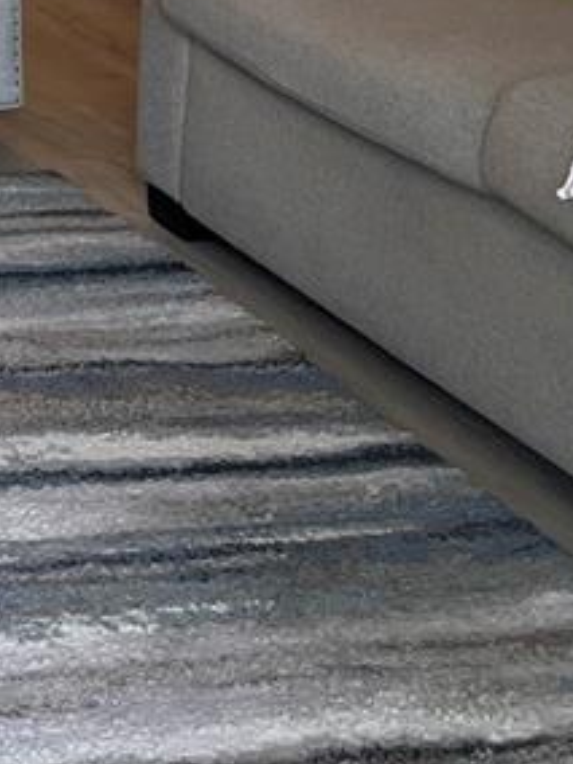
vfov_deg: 16.6
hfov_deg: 11.9
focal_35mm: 110
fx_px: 2428
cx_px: -600
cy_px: -307
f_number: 1.5
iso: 64
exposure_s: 1/120
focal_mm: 5.7
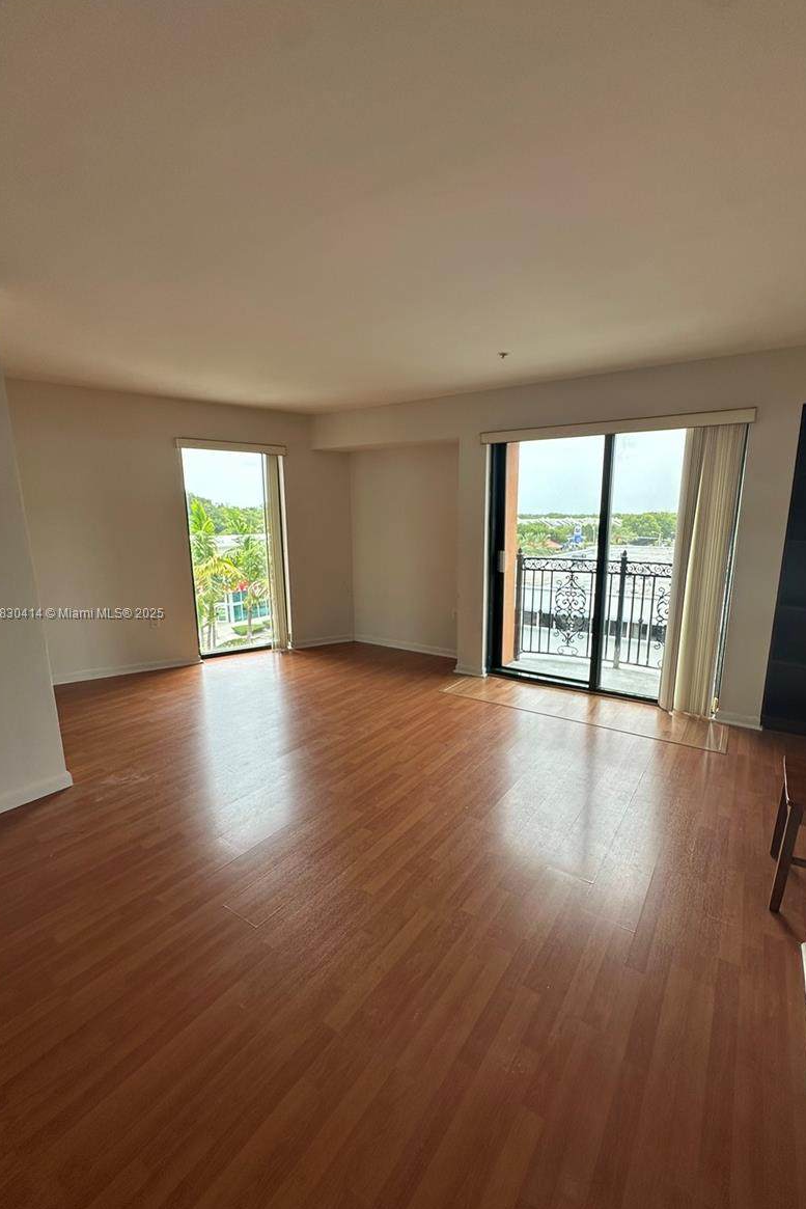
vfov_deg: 100.4
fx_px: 504
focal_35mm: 15
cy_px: 614
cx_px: 441
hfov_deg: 77.1
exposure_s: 1/226
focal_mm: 2.22
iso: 40
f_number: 2.2
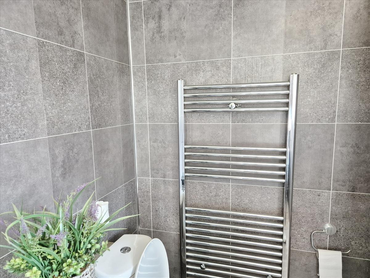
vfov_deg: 58.9
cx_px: 185
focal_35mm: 23
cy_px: 139
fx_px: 246
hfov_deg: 73.9
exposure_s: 1/100
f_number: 1.8
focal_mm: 5.4
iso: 1000
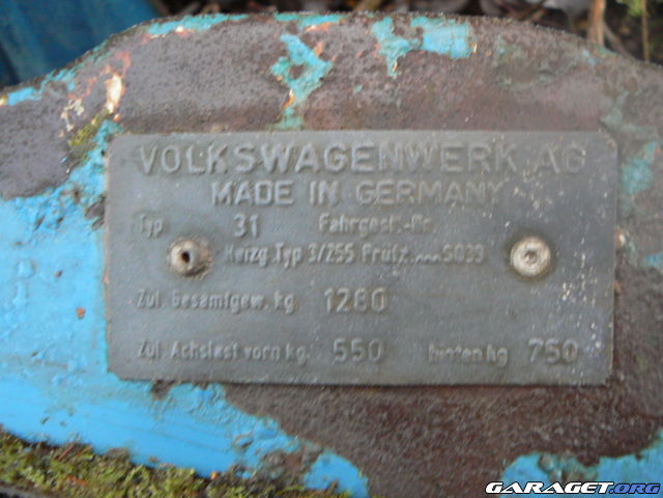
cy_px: 249
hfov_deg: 51.4
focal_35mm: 36
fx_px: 690
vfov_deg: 39.7
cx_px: 332
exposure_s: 1/5
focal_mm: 6
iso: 200
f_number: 2.8
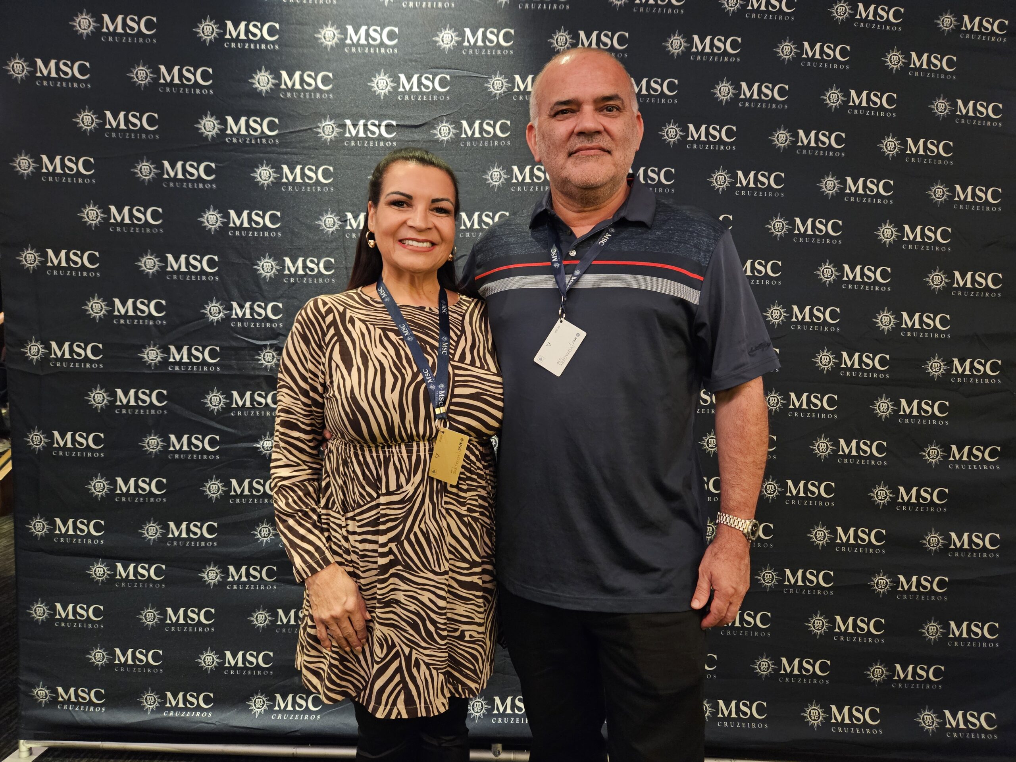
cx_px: 508
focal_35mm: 23
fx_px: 675
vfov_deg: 58.9
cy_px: 381
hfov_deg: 73.9
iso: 800
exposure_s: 1/25
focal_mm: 5.4
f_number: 1.8
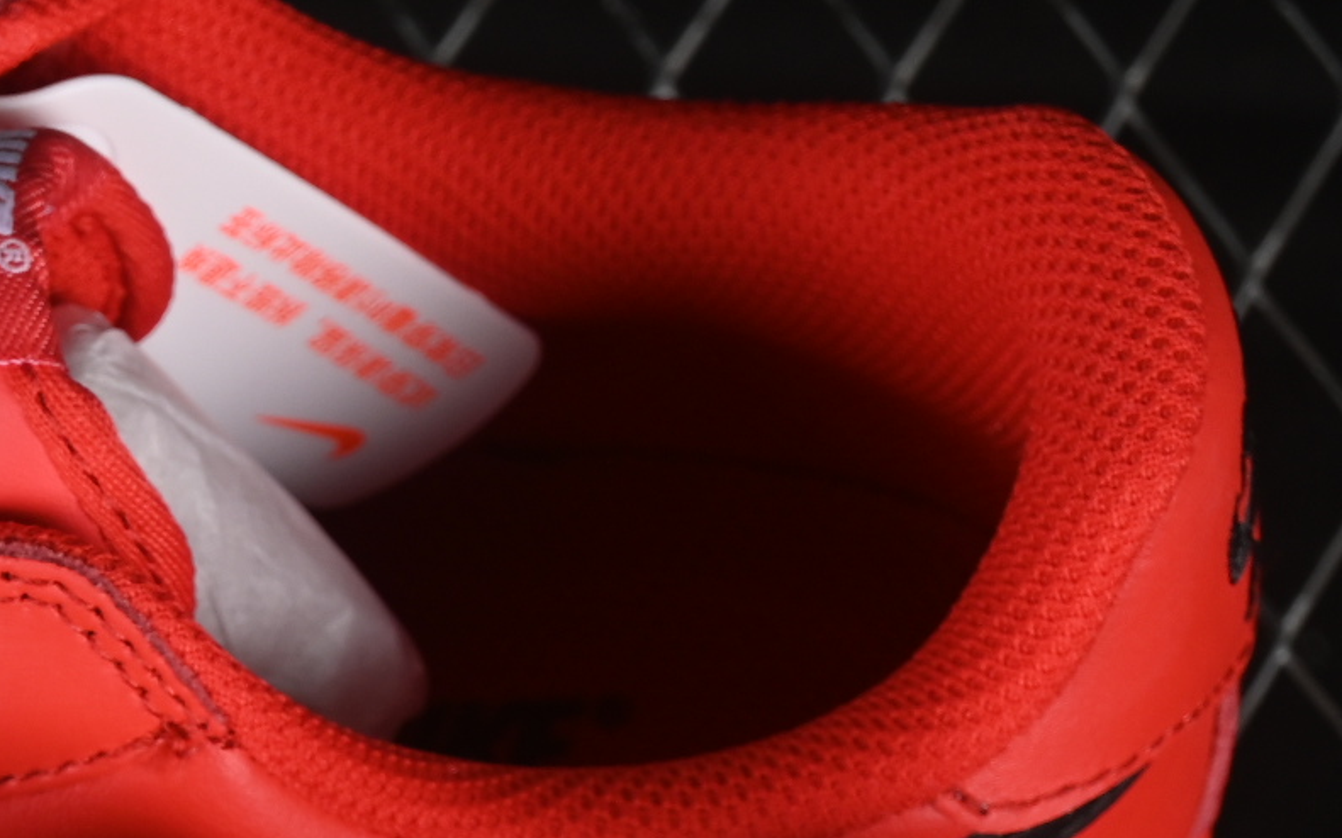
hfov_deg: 7.7
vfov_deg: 4.8
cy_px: 1384
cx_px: -422
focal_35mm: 269
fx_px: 9836
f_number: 7.1
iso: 160
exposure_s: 1/80
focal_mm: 50
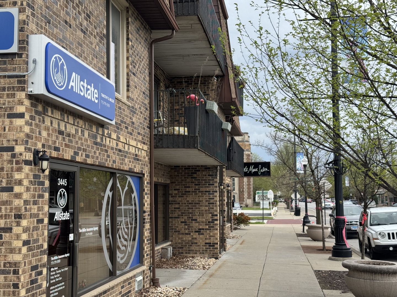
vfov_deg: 30.3
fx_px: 550
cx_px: 198
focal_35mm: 48
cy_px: 148
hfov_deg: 39.7
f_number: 1.78
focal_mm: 6.76
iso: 64
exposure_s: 1/1152
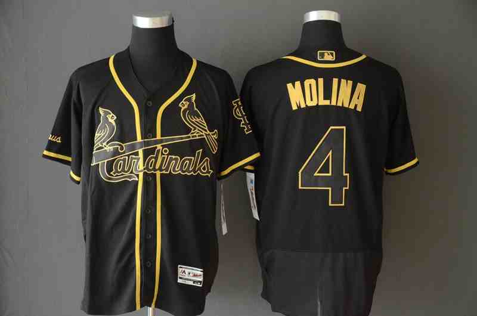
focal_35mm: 84
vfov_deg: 16.2
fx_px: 1111
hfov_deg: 24.2
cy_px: 158
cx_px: 238
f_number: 4.8
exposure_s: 1/20
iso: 4000
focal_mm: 56
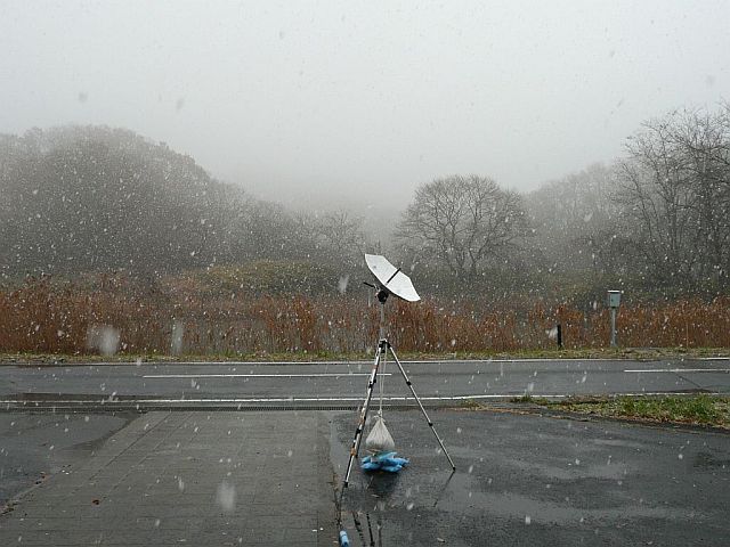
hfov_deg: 54.0
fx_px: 717
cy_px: 274
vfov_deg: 41.8
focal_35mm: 34
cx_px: 365
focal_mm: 4.6
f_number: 3.3
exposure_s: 1/100
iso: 100
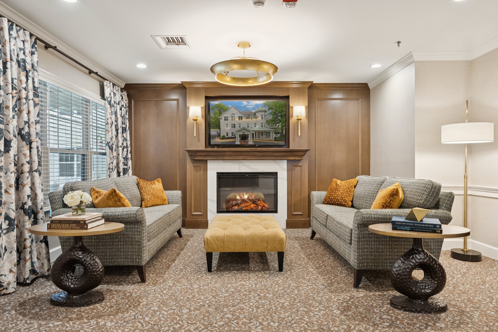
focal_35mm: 22
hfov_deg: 78.6
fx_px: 304
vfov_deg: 57.3
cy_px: 166
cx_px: 249
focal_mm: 22
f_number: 7.1
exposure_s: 1/13
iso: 640
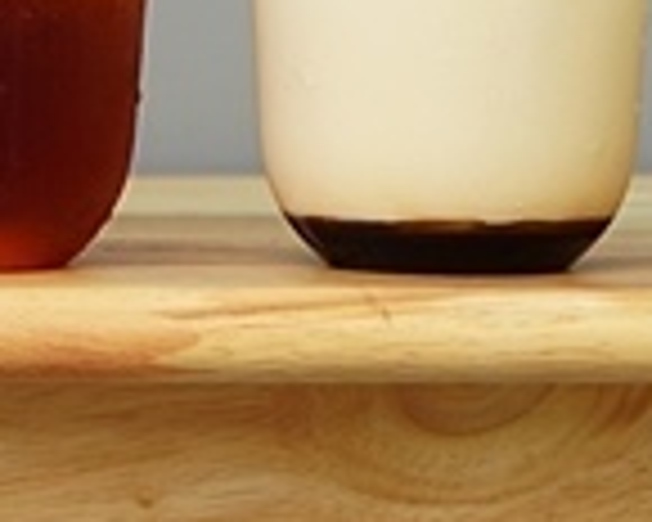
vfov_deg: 5.7
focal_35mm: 269
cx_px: -306
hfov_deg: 7.1
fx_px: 5191
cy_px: -259
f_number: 5
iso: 200
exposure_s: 1/60
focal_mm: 52
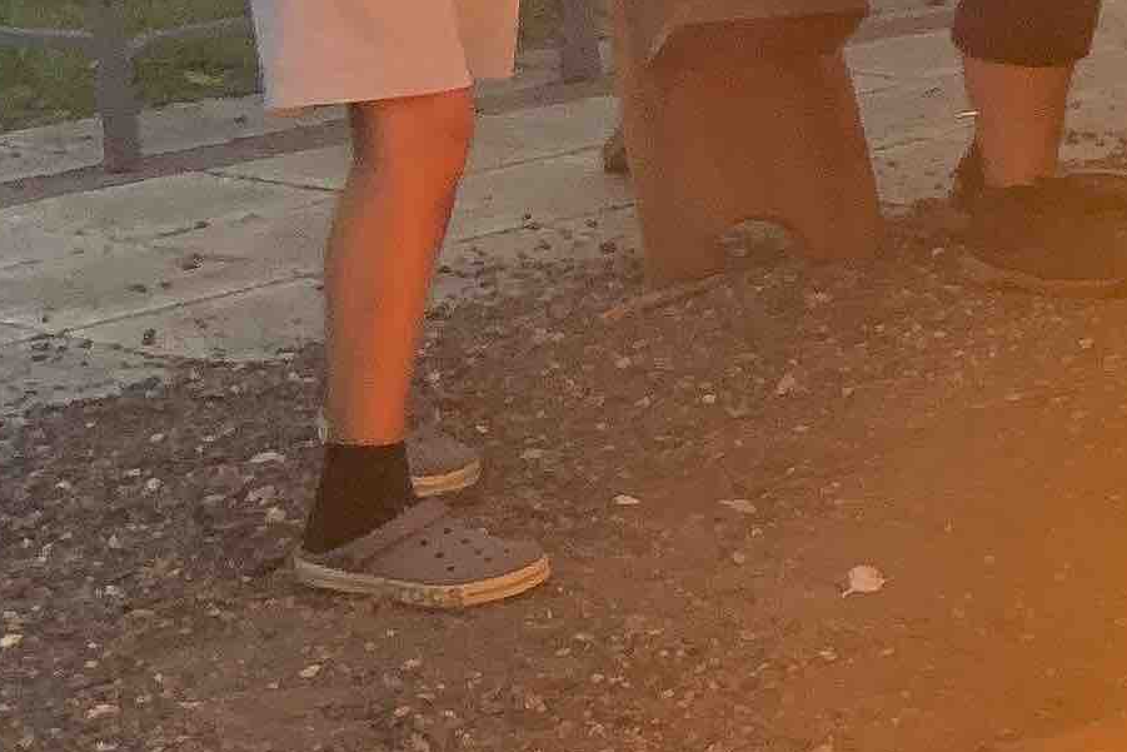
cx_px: 2125
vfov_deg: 11.3
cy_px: 128
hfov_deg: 14.5
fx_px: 3788
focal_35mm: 121
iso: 160
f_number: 1.8
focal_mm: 4.25
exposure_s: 1/60
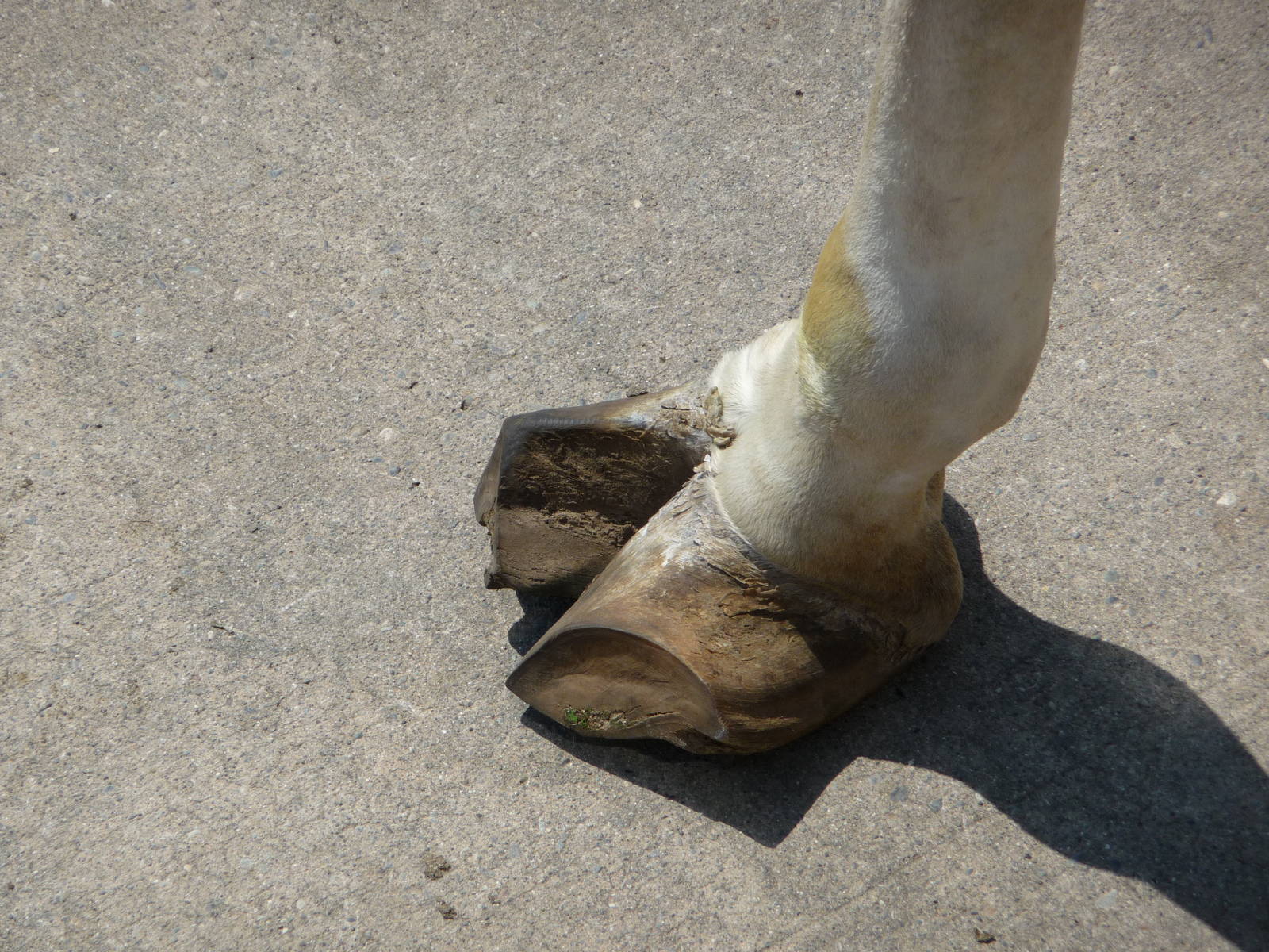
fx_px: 10265
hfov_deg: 7.1
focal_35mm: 280
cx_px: 634
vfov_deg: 5.3
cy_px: 476
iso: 100
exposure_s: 1/800
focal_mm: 47
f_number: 4.9
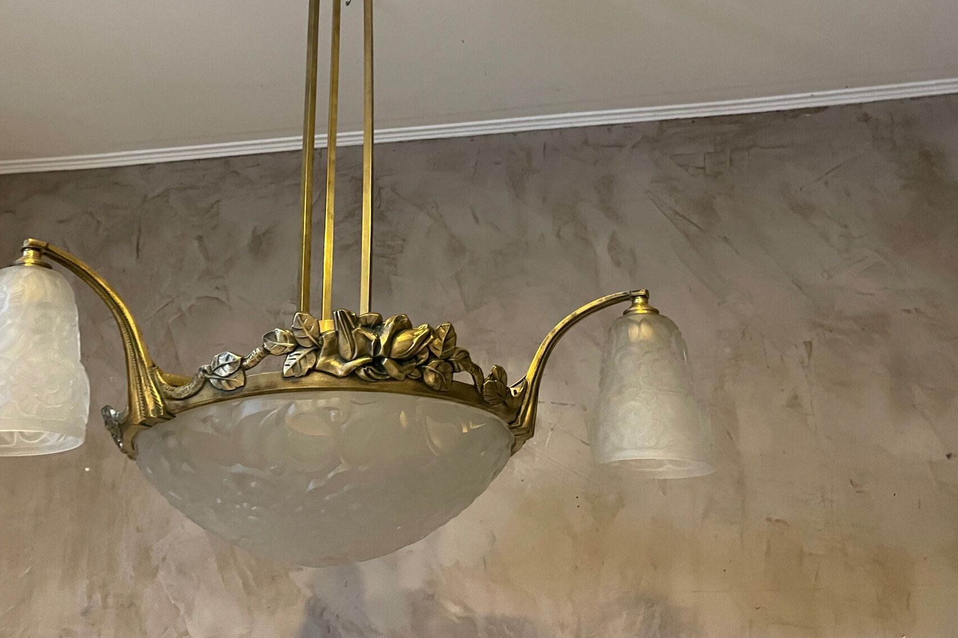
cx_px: 409
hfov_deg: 58.5
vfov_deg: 40.6
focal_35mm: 32
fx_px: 851
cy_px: 216
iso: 500
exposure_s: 1/25
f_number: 1.6
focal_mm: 4.2
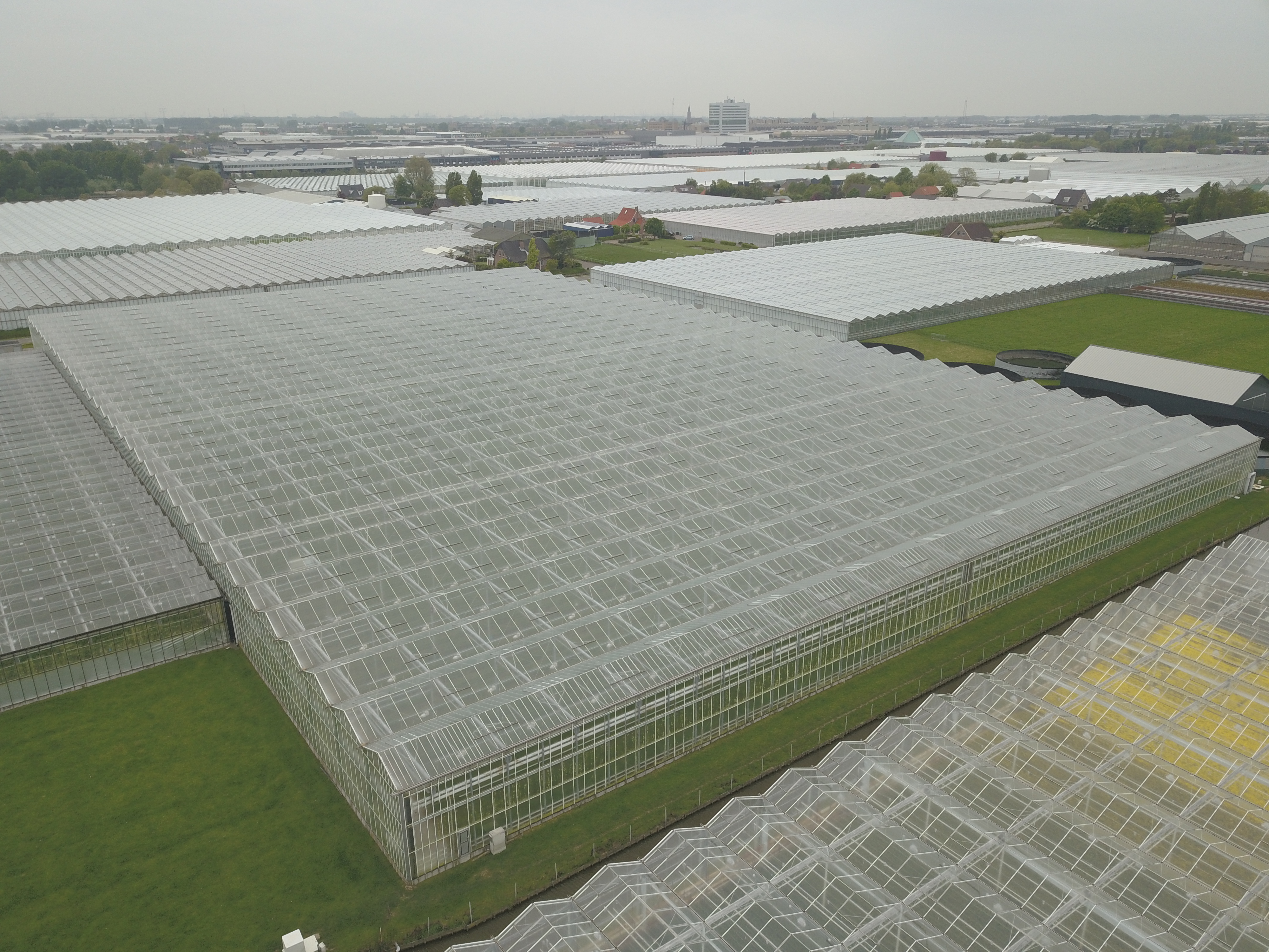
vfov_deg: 53.1
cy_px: 476
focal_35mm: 26
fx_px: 953
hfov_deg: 67.3
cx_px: 634
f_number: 2.2
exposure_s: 1/389
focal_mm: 4.73
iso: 100
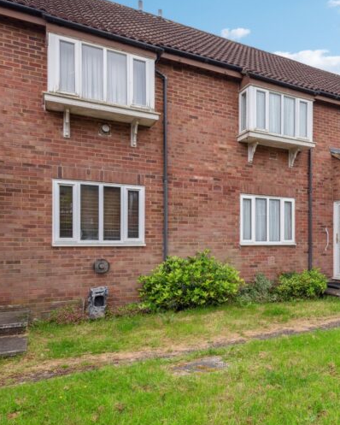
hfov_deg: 47.4
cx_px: 269
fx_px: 365
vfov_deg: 60.4
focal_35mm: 29
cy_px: 215
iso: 320
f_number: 9
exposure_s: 1/80
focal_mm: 20
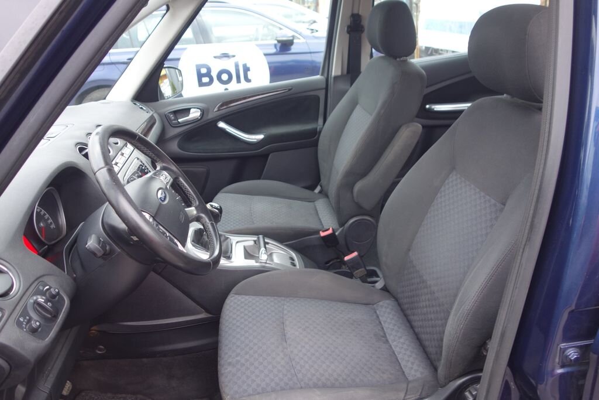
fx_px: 466
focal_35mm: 28
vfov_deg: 46.4
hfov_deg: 65.5
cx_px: 300
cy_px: 200
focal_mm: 10.4
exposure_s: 1/30
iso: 125
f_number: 2.2
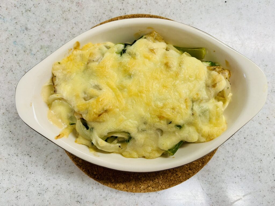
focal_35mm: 26
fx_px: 207
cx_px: 138
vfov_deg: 53.1
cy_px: 103
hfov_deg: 67.3
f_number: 1.6
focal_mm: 5.1
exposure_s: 1/50
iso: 64
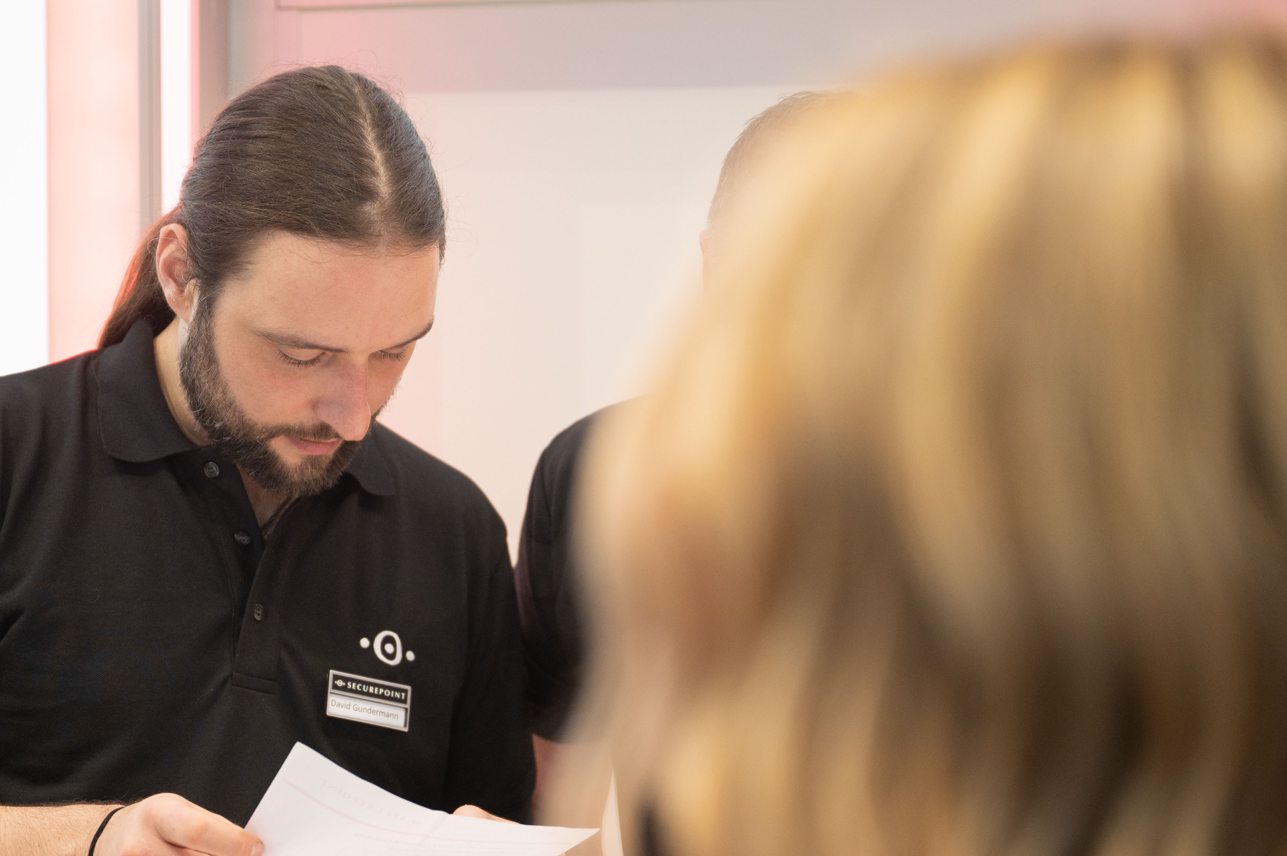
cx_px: 343
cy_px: 634
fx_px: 4001
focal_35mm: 112
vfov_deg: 12.2
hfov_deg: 18.2
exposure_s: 1/250
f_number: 2.8
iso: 640
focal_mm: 70
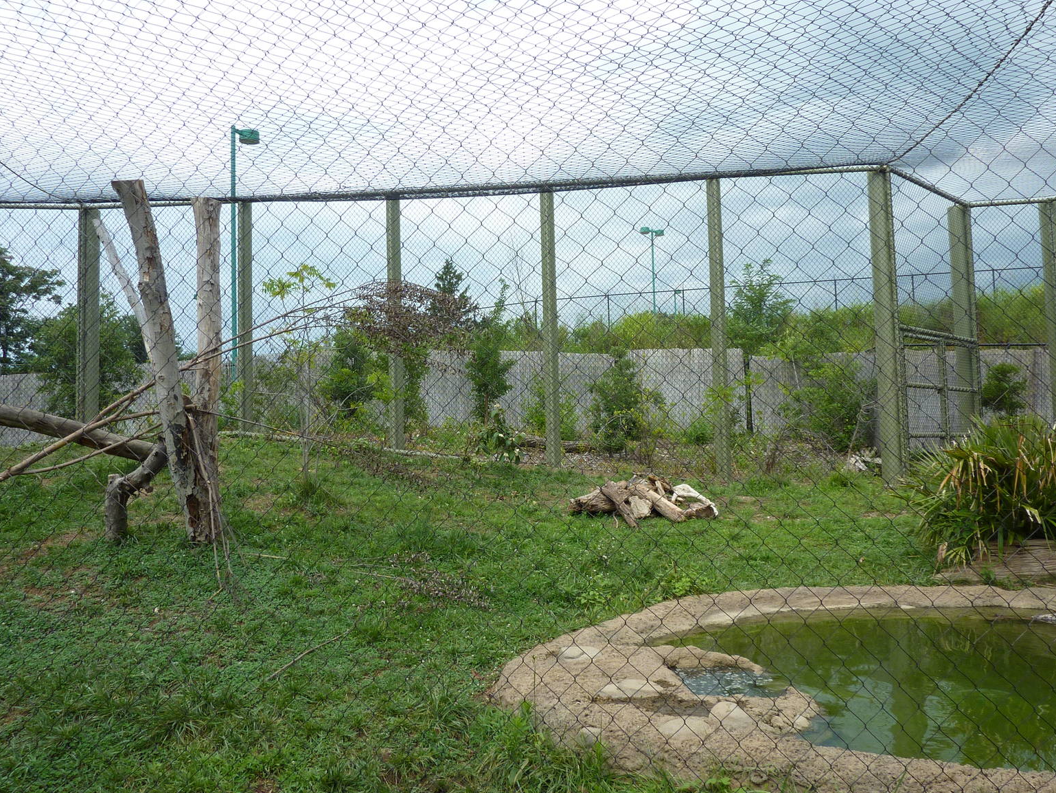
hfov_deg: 67.3
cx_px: 537
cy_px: 407
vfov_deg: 53.1
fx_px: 793
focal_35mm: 26
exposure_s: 1/500
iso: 80
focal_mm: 4.1
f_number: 3.5
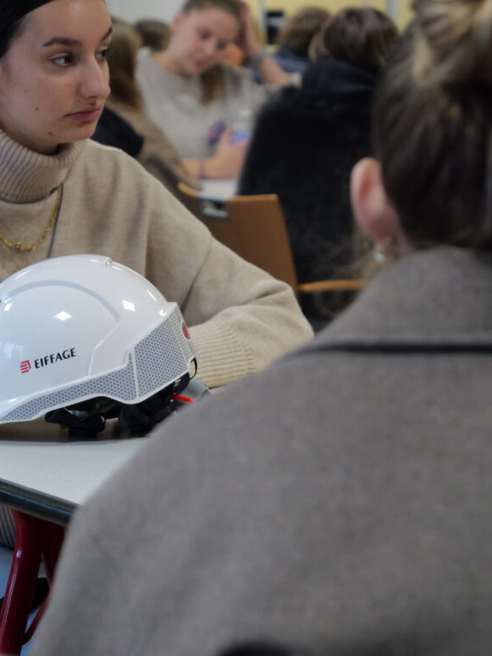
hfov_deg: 10.7
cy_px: 328
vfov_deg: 14.2
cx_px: 175
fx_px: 2635
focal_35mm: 139
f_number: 4
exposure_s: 1/125
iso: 2500
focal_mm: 52
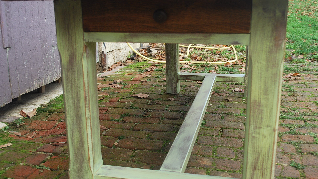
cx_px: 159
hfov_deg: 49.4
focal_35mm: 41
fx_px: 346
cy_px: 92
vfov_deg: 29.0
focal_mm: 26
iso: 200
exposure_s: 1/80
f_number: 4.5
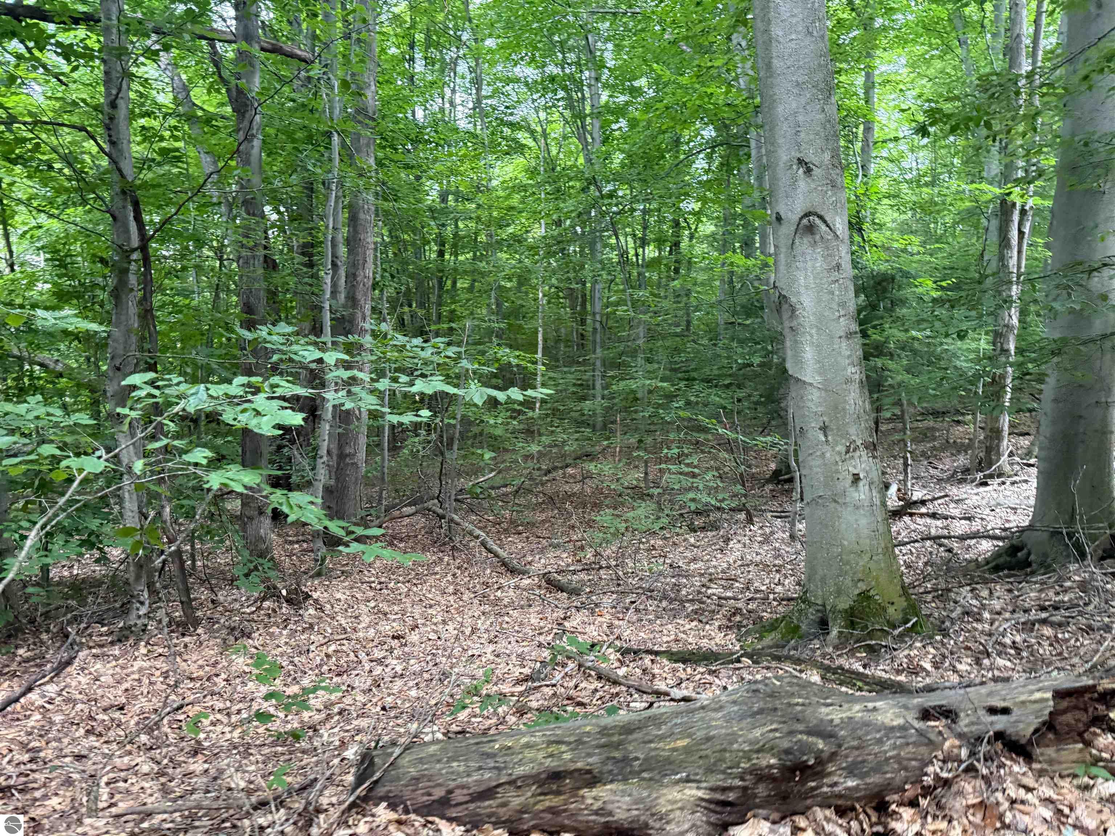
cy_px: 418
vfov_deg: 56.8
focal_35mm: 24
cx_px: 558
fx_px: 773
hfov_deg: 71.6
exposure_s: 1/60
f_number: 1.78
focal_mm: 6.76
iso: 640
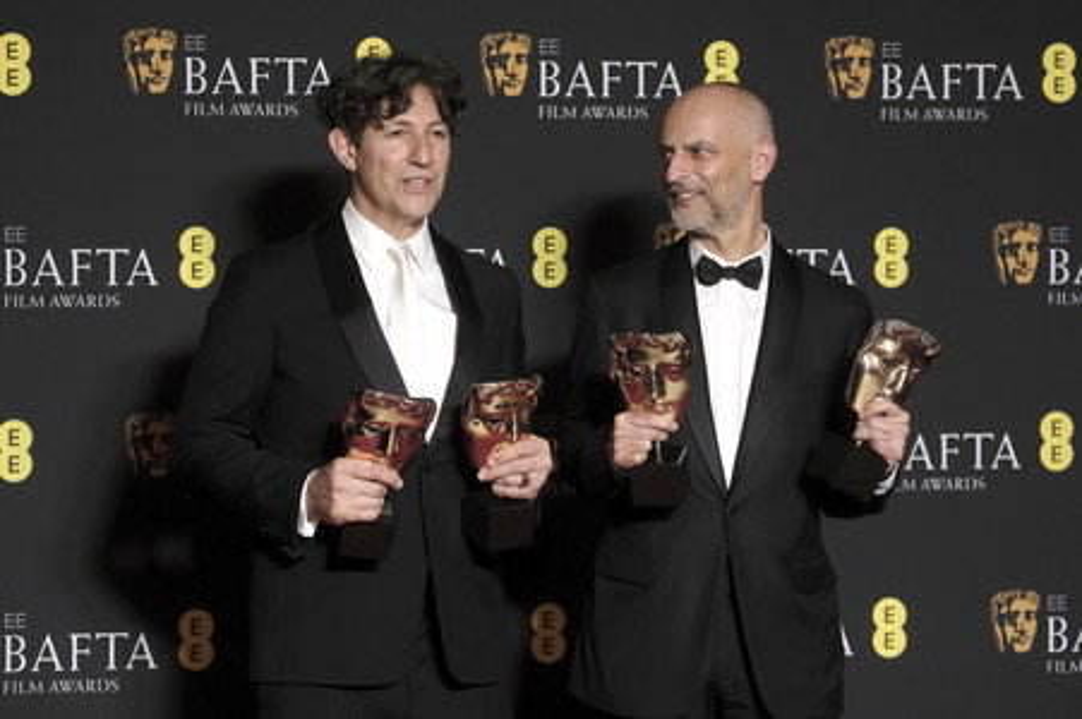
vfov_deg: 11.3
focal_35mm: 121
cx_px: 541
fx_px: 3634
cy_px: 360
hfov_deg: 16.9
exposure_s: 1/250
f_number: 2.8
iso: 1600
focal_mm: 80.4
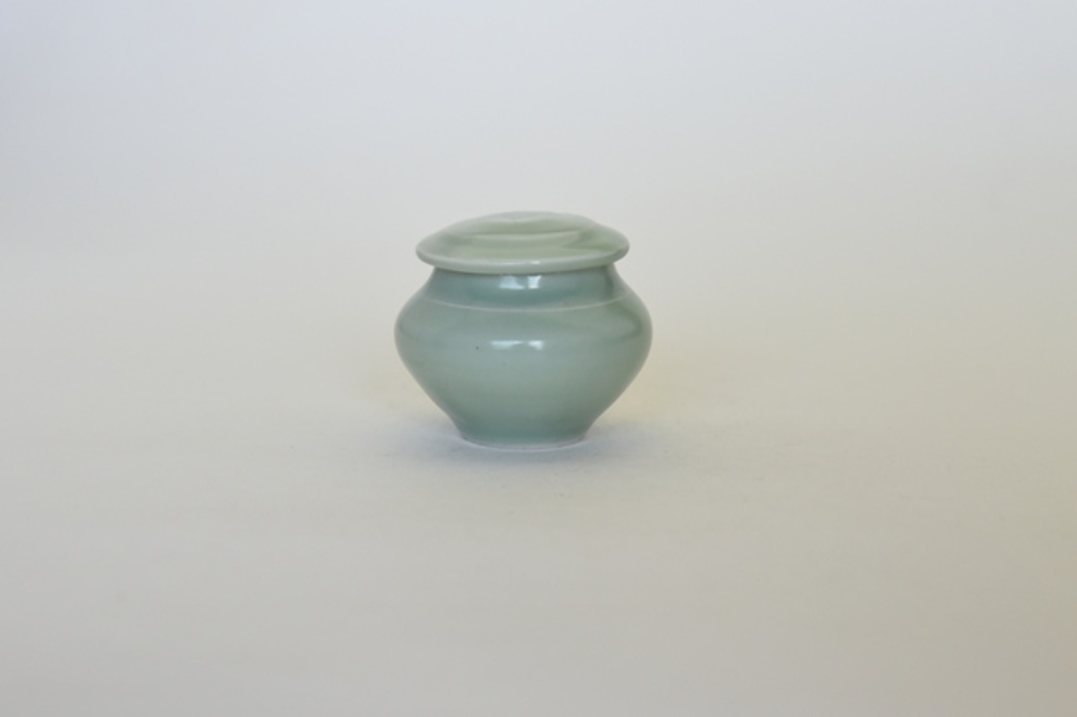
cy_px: 358
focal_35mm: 70
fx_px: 2093
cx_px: 538
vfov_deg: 19.4
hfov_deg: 28.9
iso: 1250
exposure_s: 1/400
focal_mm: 70
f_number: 5
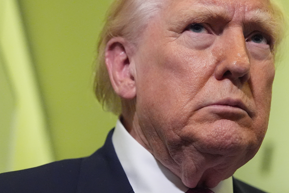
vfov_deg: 10.1
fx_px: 1092
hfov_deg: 15.1
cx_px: 164
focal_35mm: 136
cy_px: 54
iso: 8000
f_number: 2.8
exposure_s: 1/250
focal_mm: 67
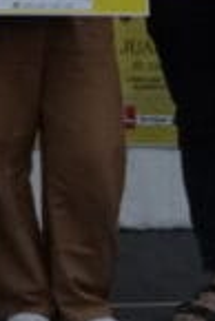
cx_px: -554
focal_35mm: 223
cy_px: -227
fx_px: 1989
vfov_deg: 8.9
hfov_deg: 5.6
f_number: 4
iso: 2000
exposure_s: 1/125
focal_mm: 21
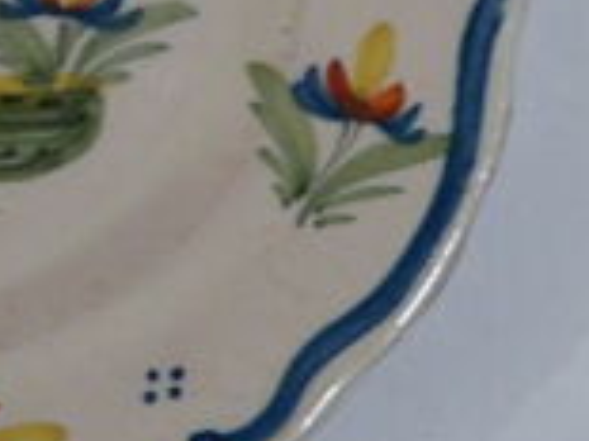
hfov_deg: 14.1
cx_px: -99
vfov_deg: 10.7
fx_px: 2312
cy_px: -65
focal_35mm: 136
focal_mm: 7.8
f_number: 3.2
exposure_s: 1/15
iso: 400
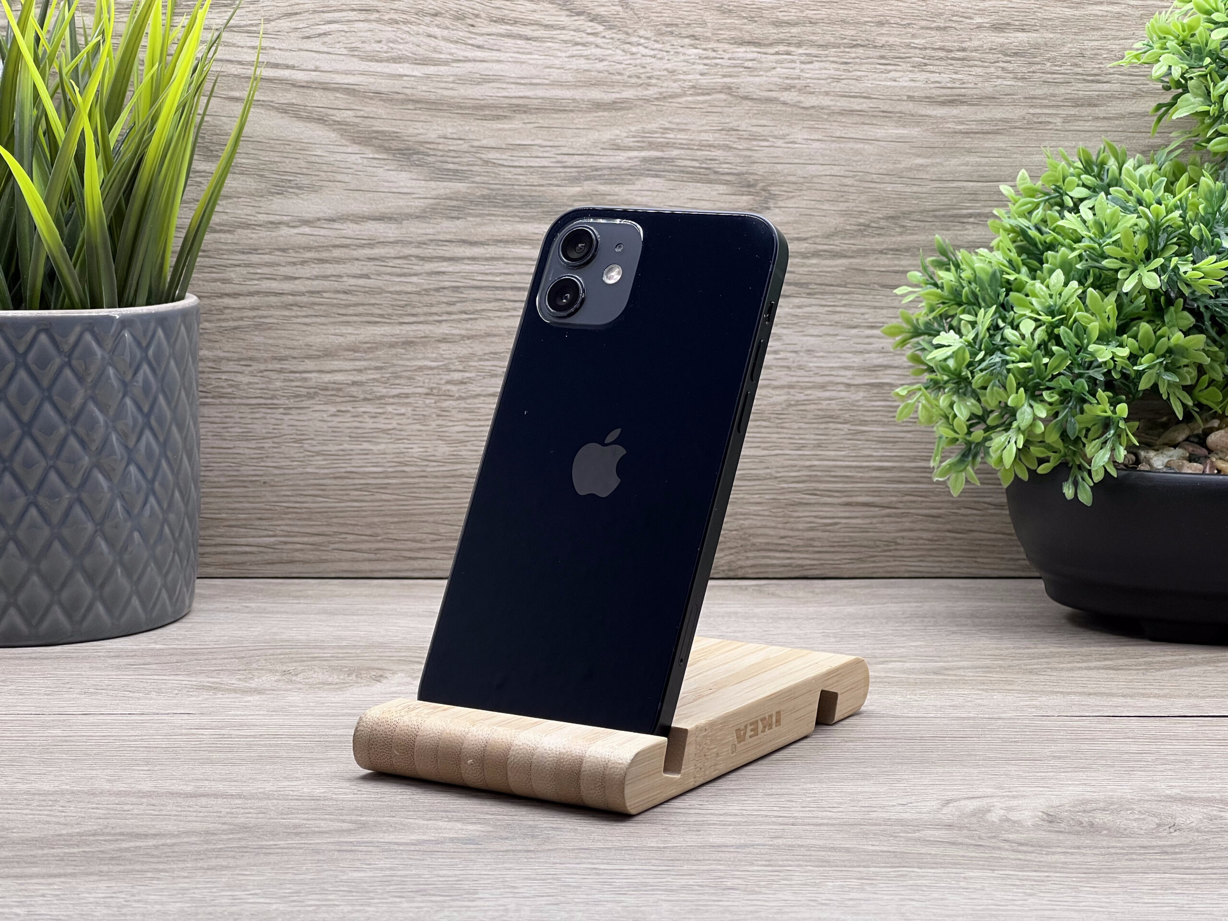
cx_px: 614
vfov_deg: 19.1
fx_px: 2732
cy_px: 460
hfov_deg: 25.3
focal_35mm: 77
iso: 80
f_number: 2.8
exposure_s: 1/100
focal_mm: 9
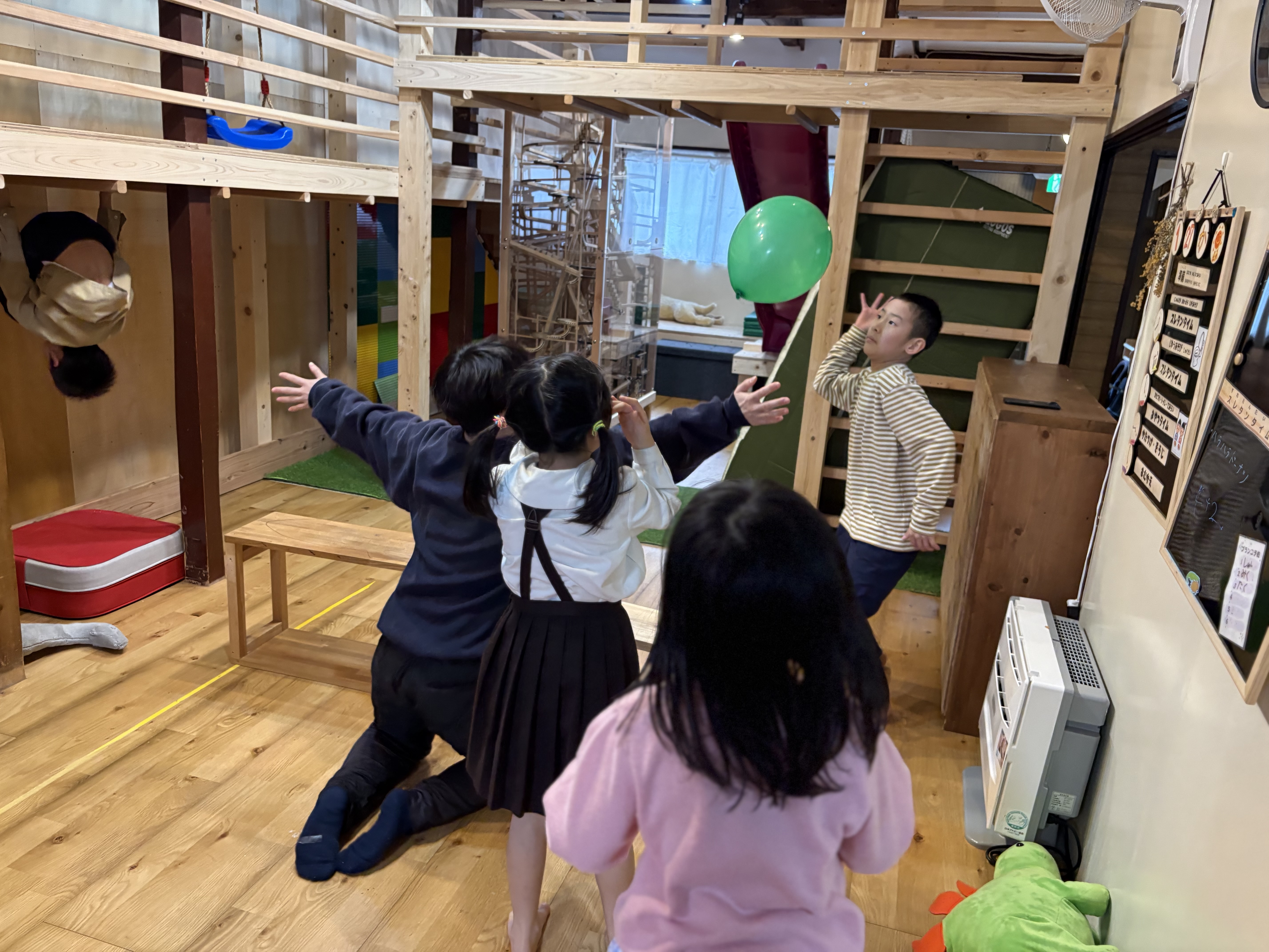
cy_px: 476
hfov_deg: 67.3
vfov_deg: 53.1
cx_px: 634
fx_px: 953
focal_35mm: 26
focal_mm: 5.96
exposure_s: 1/60
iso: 320
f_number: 1.6
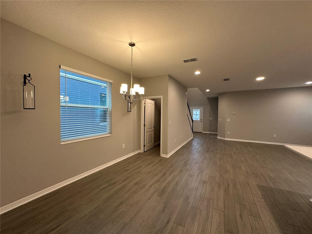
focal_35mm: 14
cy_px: 117
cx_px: 156
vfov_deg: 85.7
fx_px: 126
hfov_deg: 102.1
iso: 320
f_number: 2.2
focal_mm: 2.22
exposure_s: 1/120
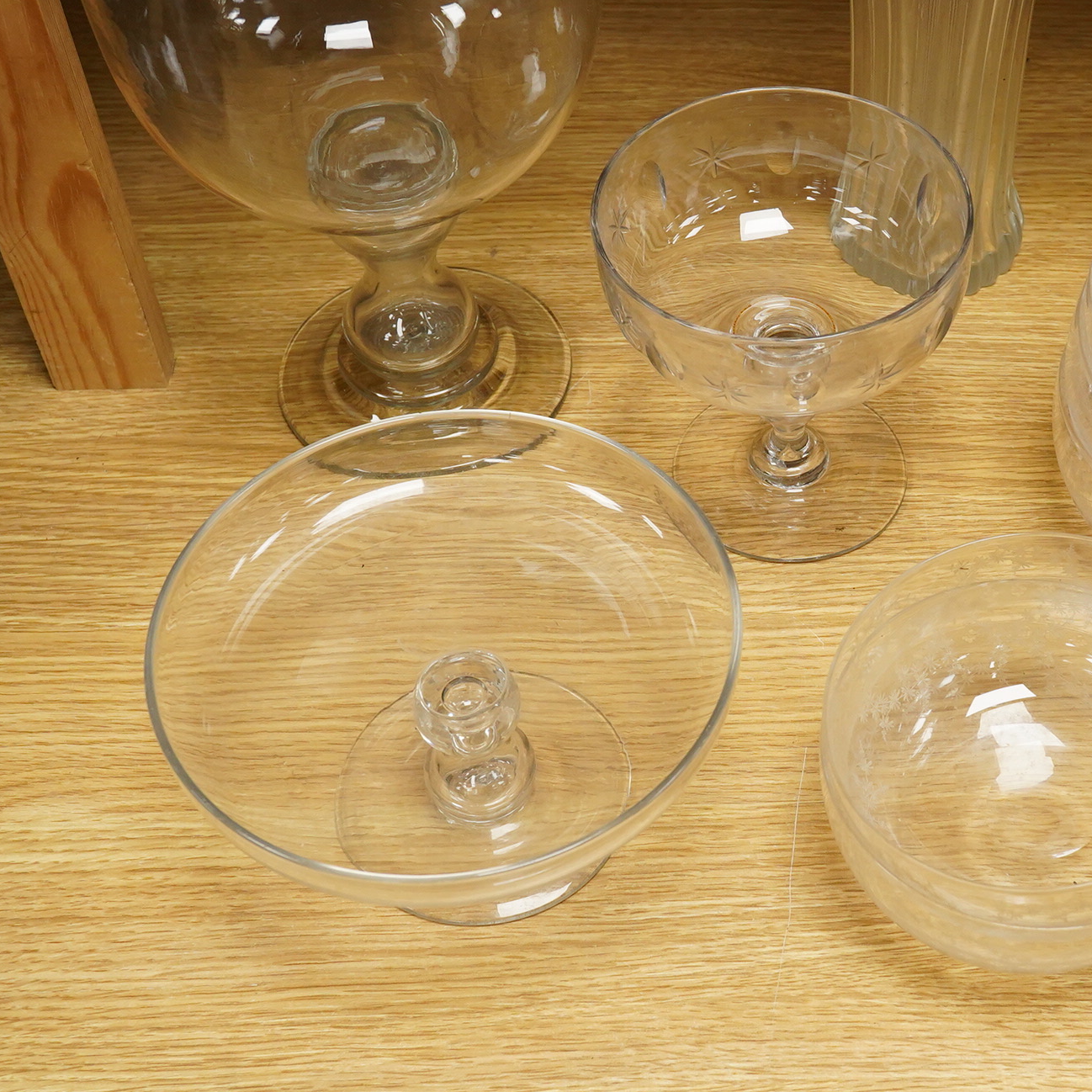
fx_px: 2070
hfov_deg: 29.2
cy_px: 544
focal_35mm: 58
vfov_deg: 29.6
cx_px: 795
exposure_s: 1/160
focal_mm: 30
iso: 2500
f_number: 10
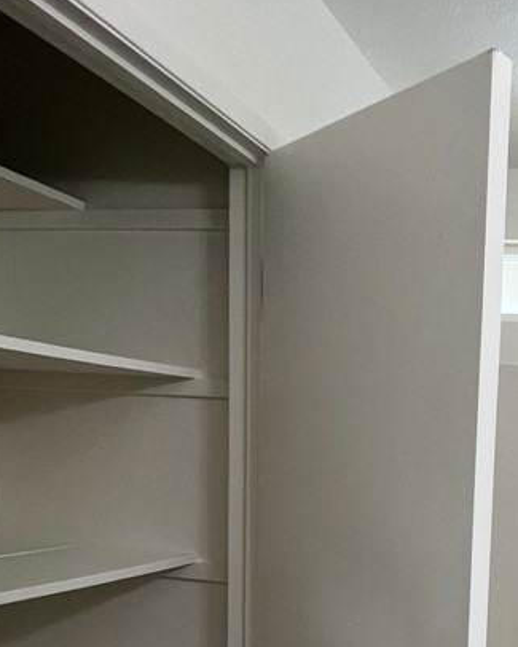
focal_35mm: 32
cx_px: 551
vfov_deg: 51.8
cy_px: 526
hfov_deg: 38.8
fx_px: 613
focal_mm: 1.57
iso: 200
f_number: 1.8
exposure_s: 1/120
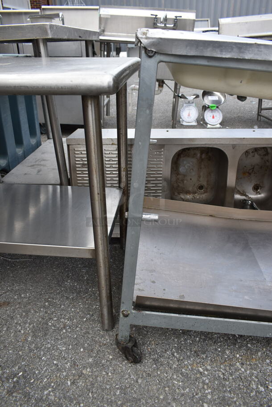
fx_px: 306
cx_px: 136
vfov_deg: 67.3
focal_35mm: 27
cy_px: 204
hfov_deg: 48.0
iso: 100
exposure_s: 1/125
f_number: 5.6
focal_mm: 18
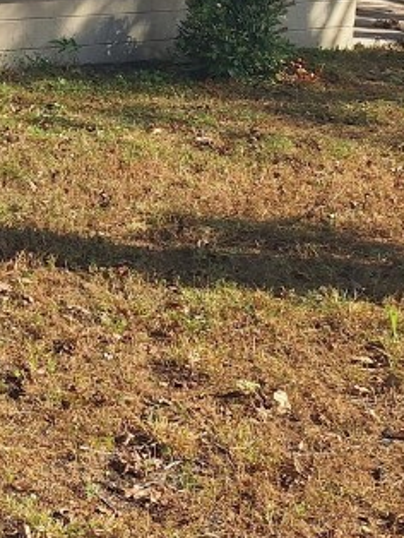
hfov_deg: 15.4
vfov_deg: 24.3
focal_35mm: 75
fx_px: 1166
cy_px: -51
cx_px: -425
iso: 40
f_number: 1.8
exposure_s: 1/2137
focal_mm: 5.54
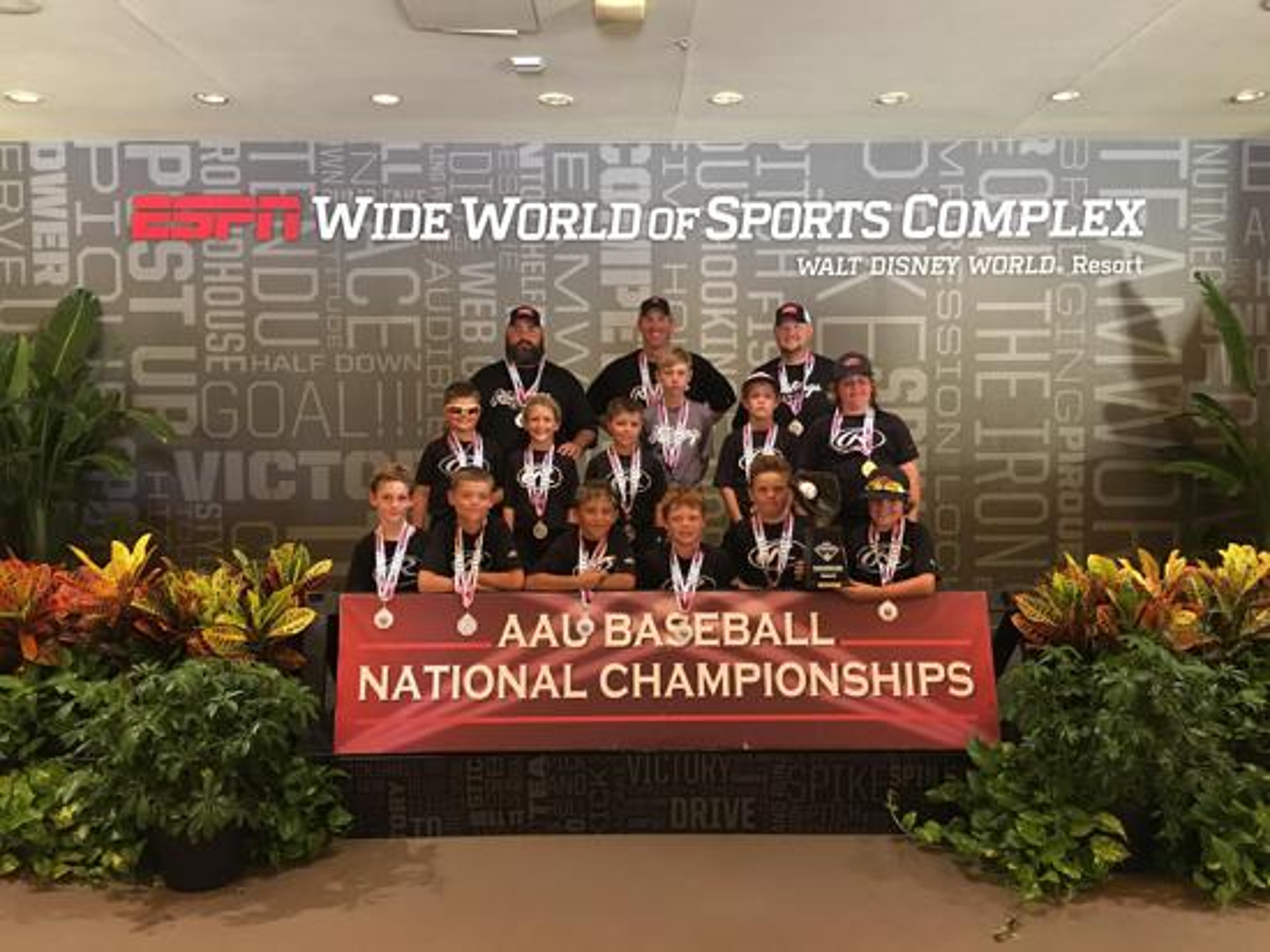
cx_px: 635
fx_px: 1063
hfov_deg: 61.7
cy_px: 476
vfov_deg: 48.2
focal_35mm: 29
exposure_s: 1/15
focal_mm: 4.15
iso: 200
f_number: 2.2
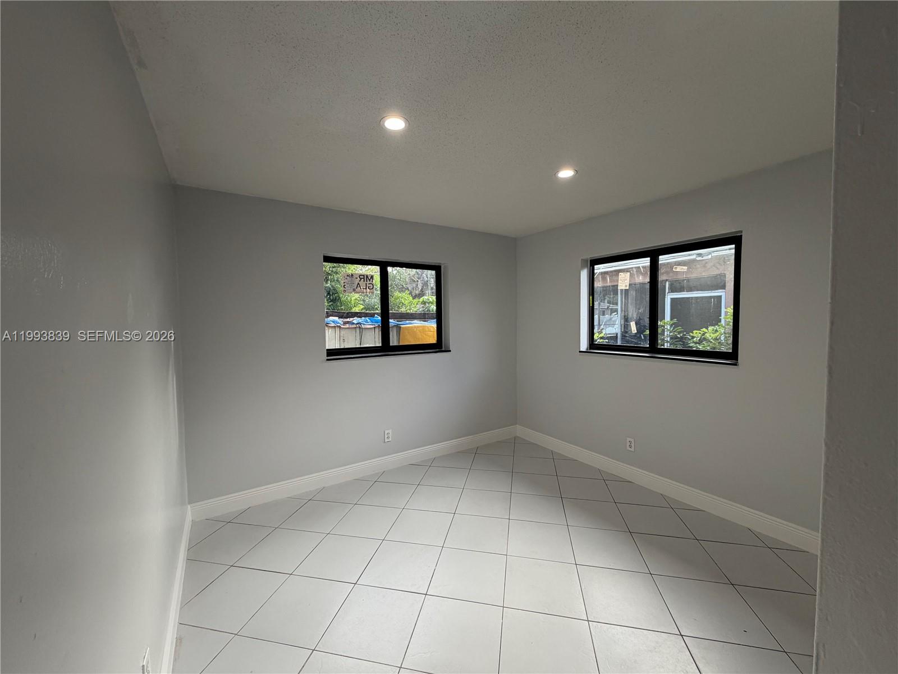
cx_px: 449
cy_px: 337
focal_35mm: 14
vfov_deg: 85.7
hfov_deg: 102.1
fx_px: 363
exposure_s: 1/120
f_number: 2.2
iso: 125
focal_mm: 2.22
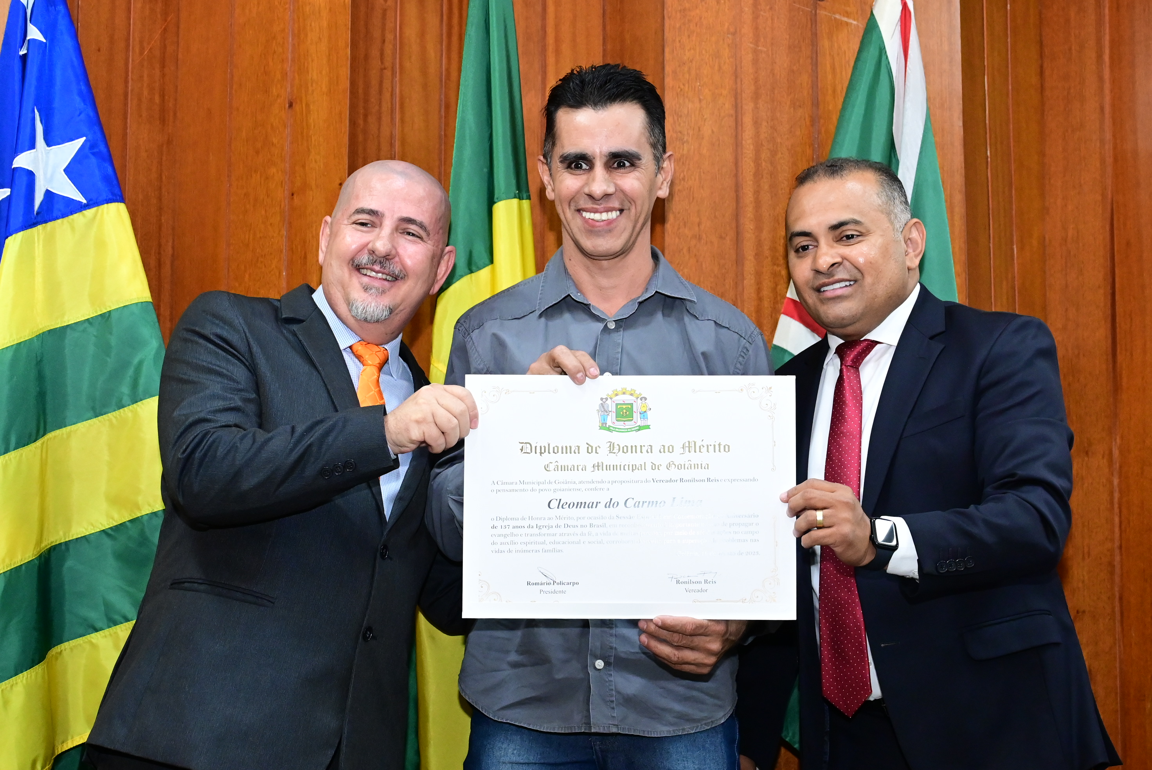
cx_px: 576
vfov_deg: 19.5
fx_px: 2242
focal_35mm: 70
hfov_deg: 28.8
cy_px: 385
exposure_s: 1/125
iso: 4000
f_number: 4.5
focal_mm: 47
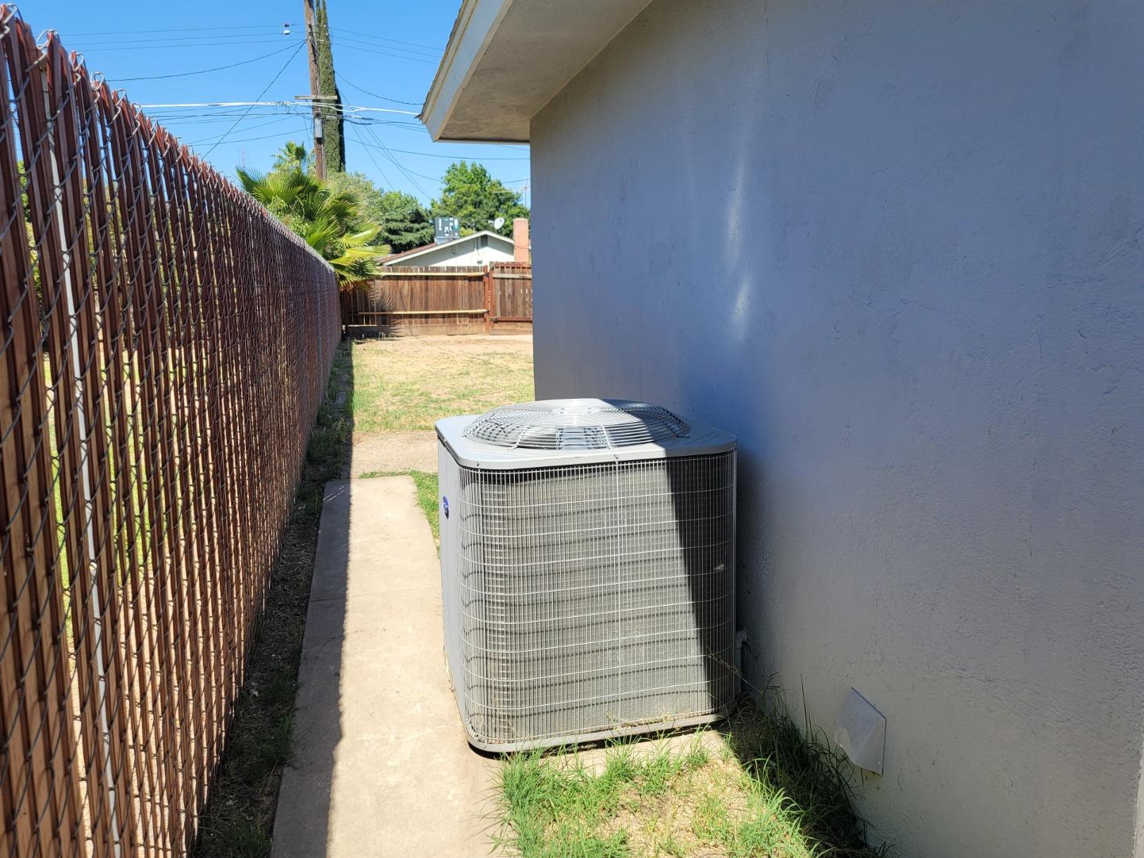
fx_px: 859
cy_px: 414
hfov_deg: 67.3
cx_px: 589
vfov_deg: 53.1
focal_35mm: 26
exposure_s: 1/571
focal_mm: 7
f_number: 1.8
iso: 20
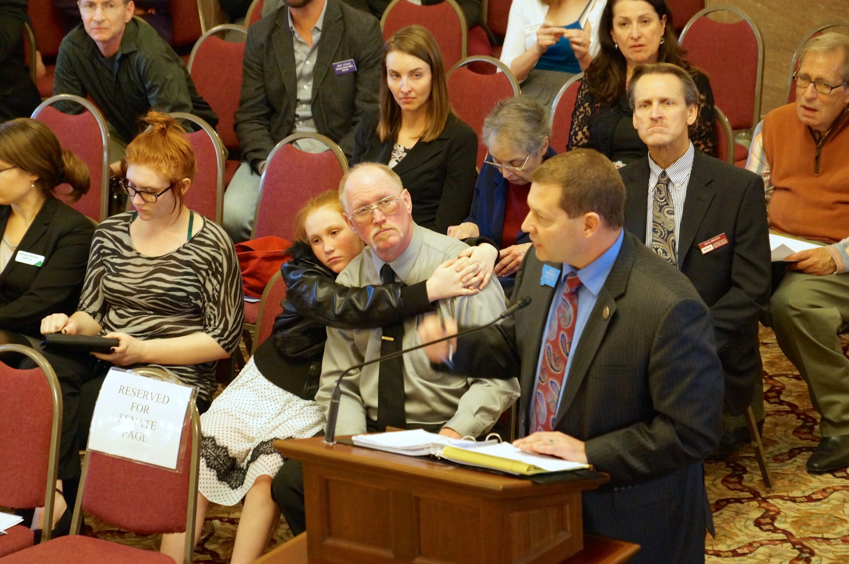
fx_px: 3887
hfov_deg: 12.5
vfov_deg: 8.3
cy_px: 282
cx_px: 424
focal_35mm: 165
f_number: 5.6
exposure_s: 1/30
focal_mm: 110
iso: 3200
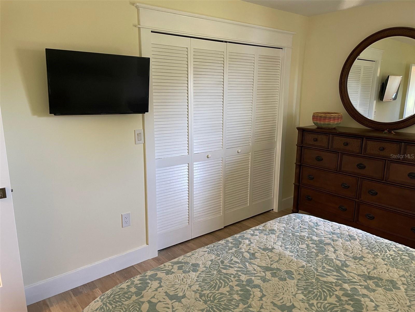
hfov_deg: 67.3
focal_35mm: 26
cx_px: 208
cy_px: 156
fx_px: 312
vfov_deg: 53.1
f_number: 1.6
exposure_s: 1/60
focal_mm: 4.2
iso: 200
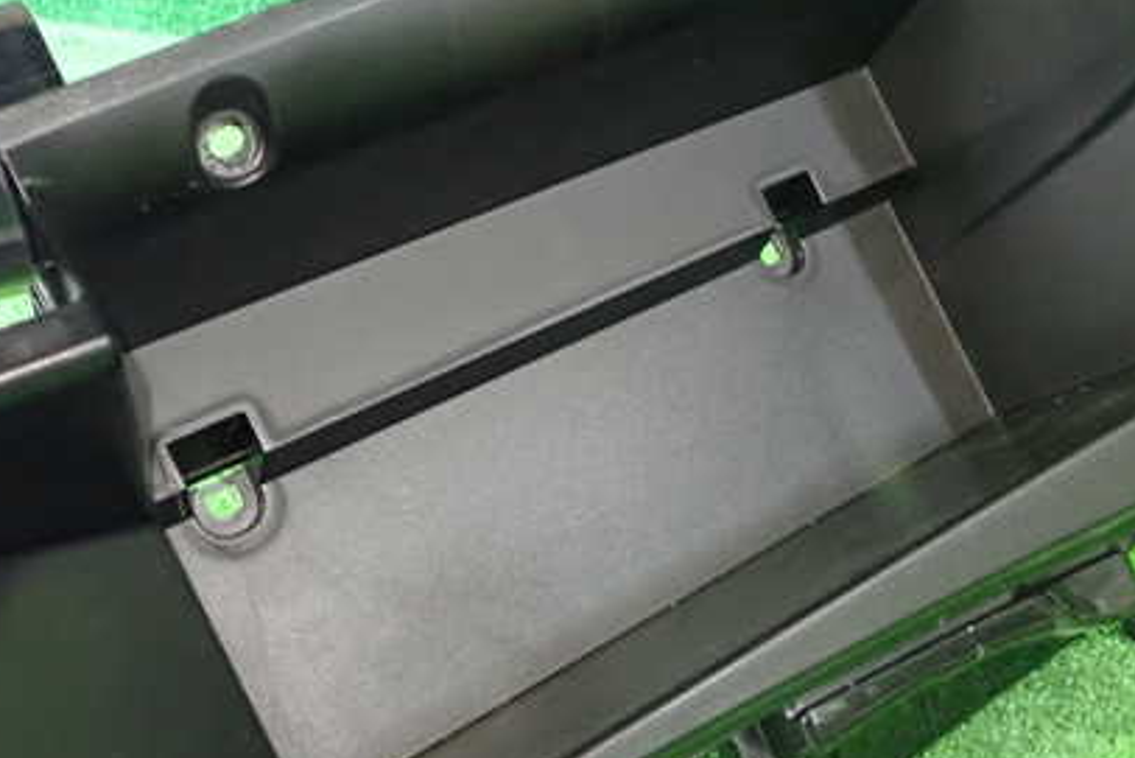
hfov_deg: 45.1
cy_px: 375
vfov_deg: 31.2
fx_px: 1356
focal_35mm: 43
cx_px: 704
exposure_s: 1/25
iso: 800
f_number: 2.2
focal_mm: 5.05
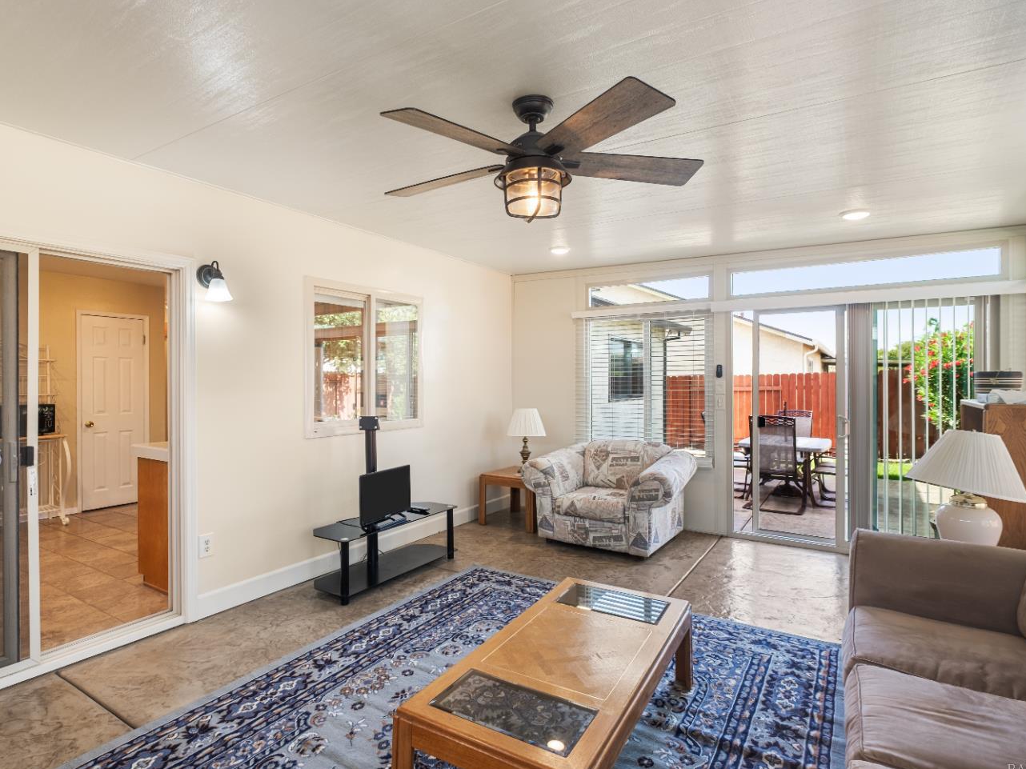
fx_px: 533
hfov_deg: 87.6
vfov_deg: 71.6
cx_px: 472
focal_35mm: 18
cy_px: 399
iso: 160
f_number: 5.6
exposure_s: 1/9
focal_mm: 10.5
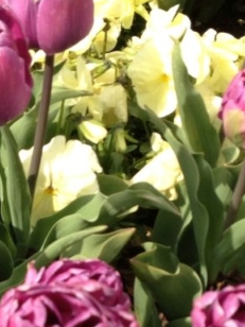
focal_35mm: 91
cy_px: 308
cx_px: 60
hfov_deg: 16.2
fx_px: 859
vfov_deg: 21.0
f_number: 2.4
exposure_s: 1/1042
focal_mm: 4.28
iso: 64
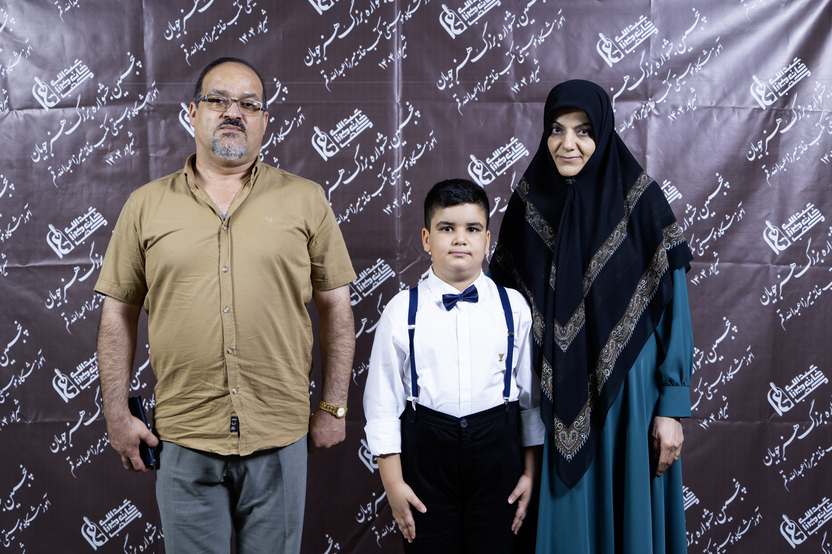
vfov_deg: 23.4
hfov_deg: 34.5
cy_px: 277
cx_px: 416
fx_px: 1340
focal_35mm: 58
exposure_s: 1/125
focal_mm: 58
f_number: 4
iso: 320
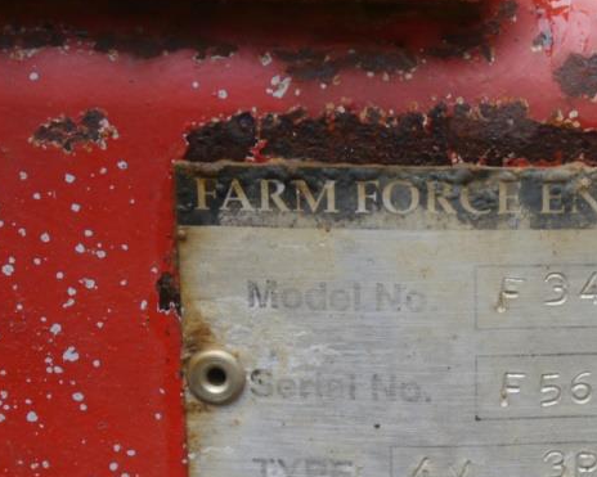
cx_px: 561
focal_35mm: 168
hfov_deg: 11.4
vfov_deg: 9.2
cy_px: 446
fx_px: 2968
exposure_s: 1/80
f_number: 5.5
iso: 400
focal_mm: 39
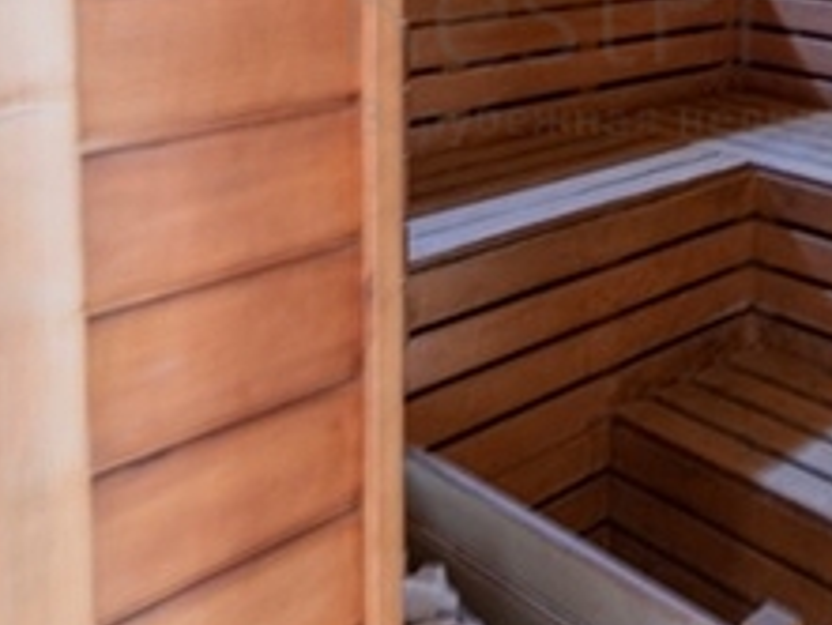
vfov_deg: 28.6
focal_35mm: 47
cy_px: -26
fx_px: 1130
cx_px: 798
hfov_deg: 36.9
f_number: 7.1
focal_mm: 10
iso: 200
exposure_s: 3
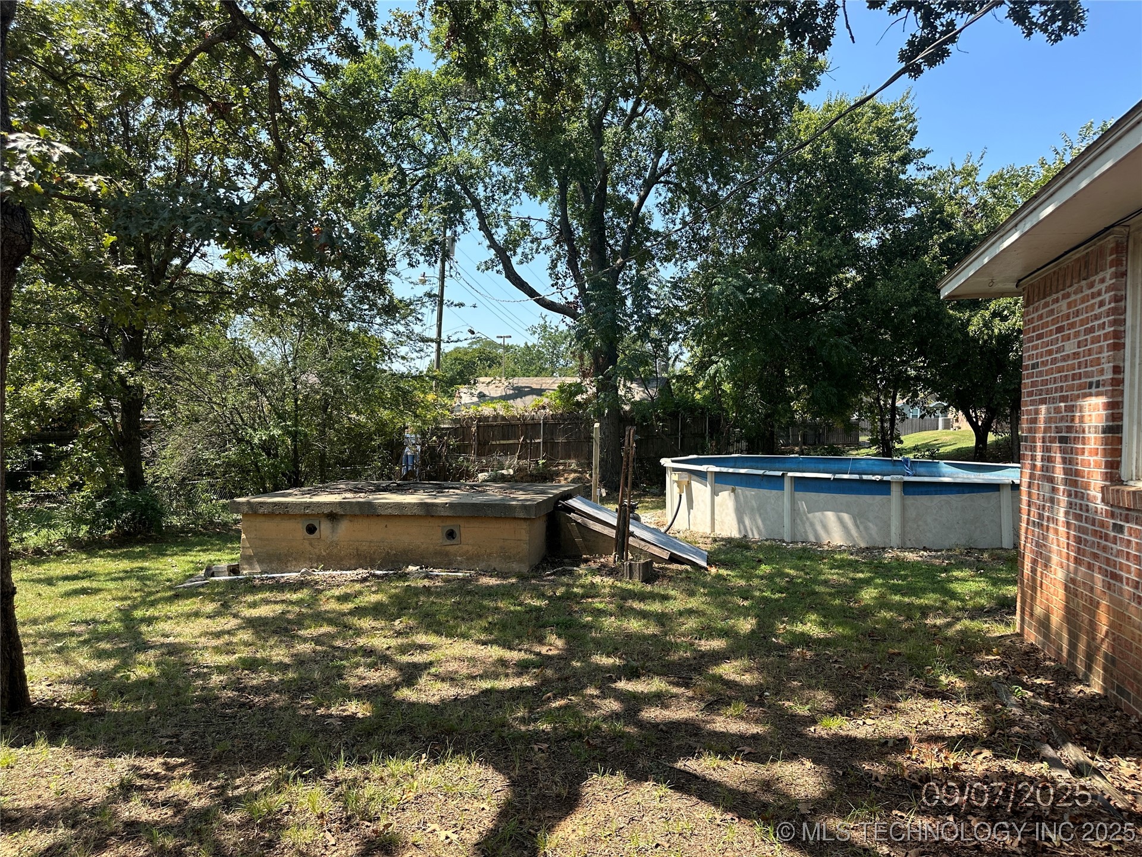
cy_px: 428
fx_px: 792
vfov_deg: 56.8
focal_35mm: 24
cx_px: 571
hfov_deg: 71.6
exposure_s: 1/1212
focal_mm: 6.86
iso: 80
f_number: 1.78
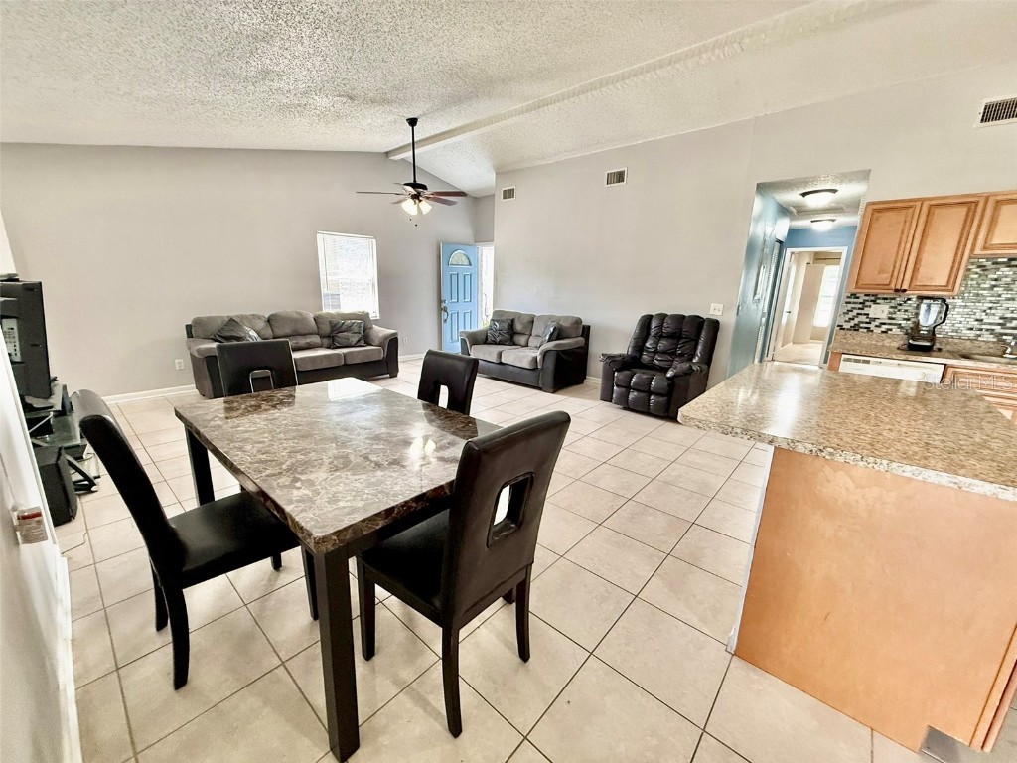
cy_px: 382
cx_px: 508
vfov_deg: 85.7
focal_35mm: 14
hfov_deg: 102.1
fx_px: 411
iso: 320
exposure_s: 1/120
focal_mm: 2.22
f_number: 2.2
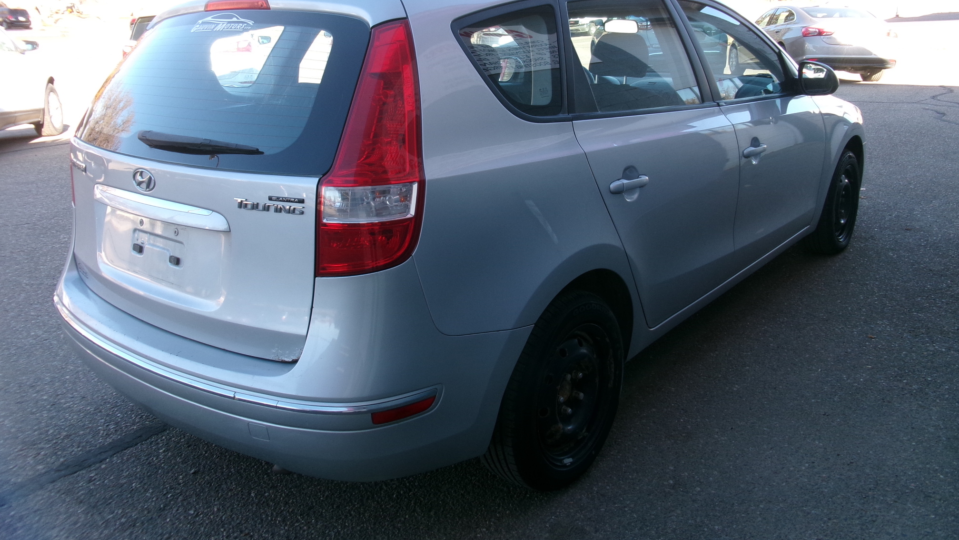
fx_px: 788
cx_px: 476
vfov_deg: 37.6
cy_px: 201
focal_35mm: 31
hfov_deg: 62.6
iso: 100
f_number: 3.9
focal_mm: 5.1
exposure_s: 1/100
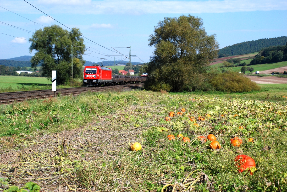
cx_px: 144
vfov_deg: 22.7
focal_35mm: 60
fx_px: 479
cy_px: 96
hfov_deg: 33.4
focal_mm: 40
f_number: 10
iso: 320
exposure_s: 1/500
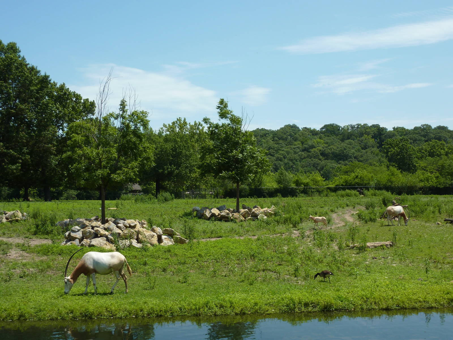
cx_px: 226
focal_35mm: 45
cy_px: 170
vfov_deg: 32.2
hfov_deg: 42.1
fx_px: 589
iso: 80
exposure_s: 1/500
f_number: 4.5
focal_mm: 7.3
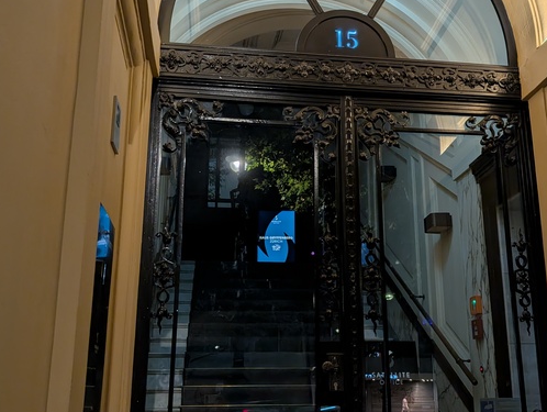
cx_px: 319
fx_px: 649
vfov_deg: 35.2
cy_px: 218
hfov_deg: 45.5
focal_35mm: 41
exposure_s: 1/50
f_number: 1.68
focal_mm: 6.9
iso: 28
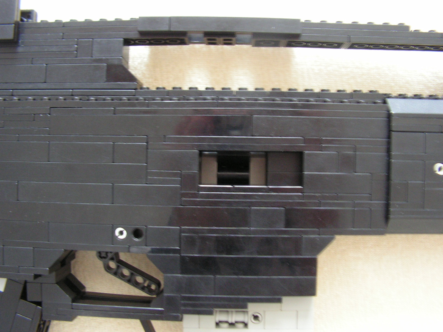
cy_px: 166
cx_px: 222
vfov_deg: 39.7
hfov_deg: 51.4
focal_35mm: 36
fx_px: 461
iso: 200
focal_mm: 6
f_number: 3.2
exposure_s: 1/3
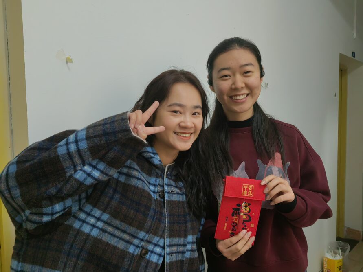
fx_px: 283
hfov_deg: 65.3
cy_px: 136
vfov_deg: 51.3
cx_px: 182
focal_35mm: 27
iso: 800
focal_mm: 5.52
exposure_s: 1/100
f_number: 1.9
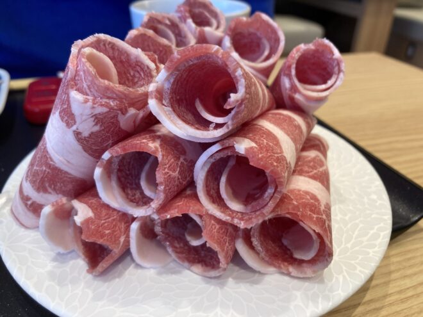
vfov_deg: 49.7
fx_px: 342
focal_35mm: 28
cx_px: 212
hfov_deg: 63.4
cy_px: 158
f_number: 1.8
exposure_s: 1/60
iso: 50
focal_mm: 3.99
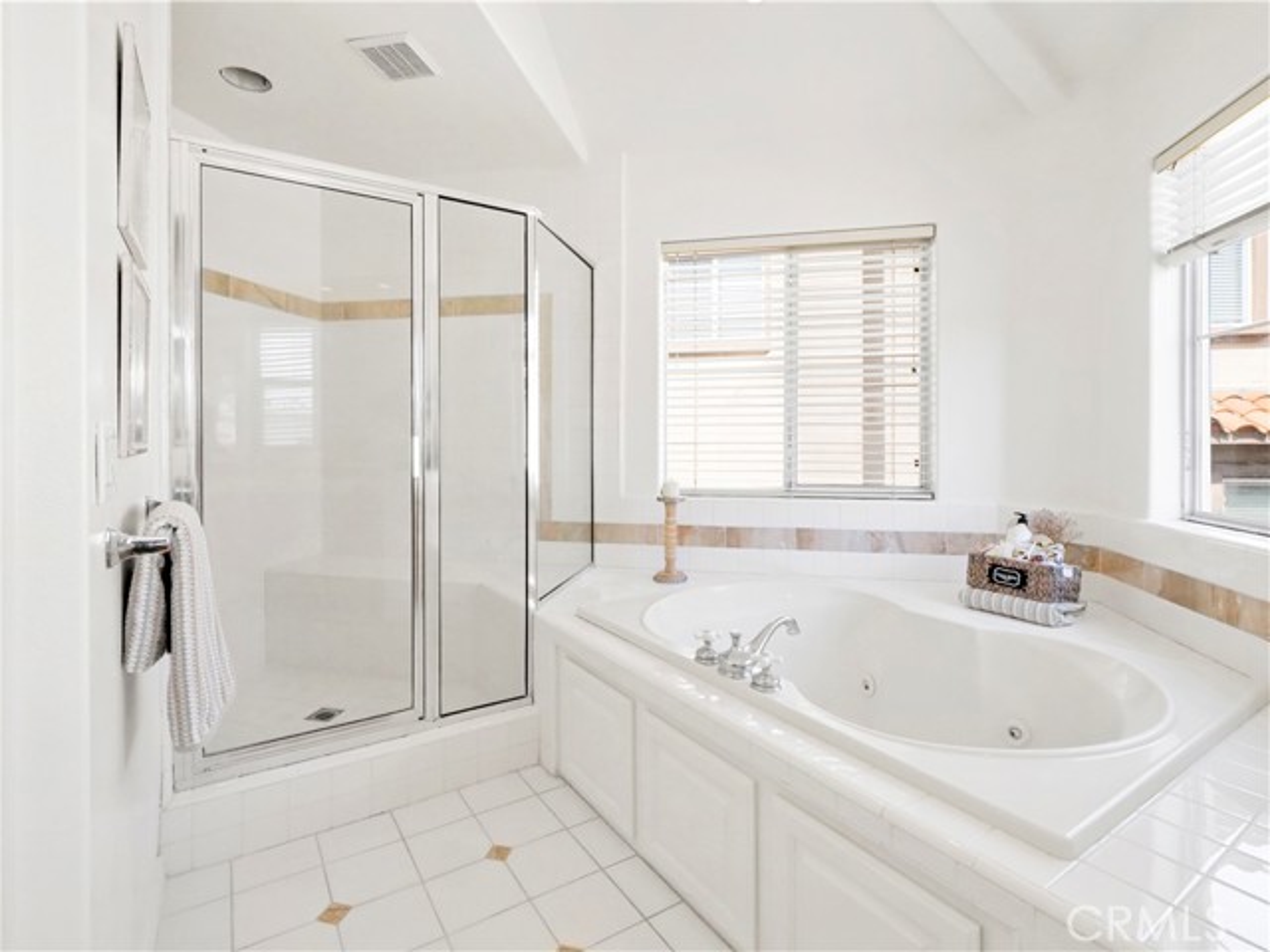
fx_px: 587
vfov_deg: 78.1
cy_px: 476
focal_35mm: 16
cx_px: 635
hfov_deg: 94.5
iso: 1600
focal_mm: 8
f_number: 8
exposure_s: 1/320
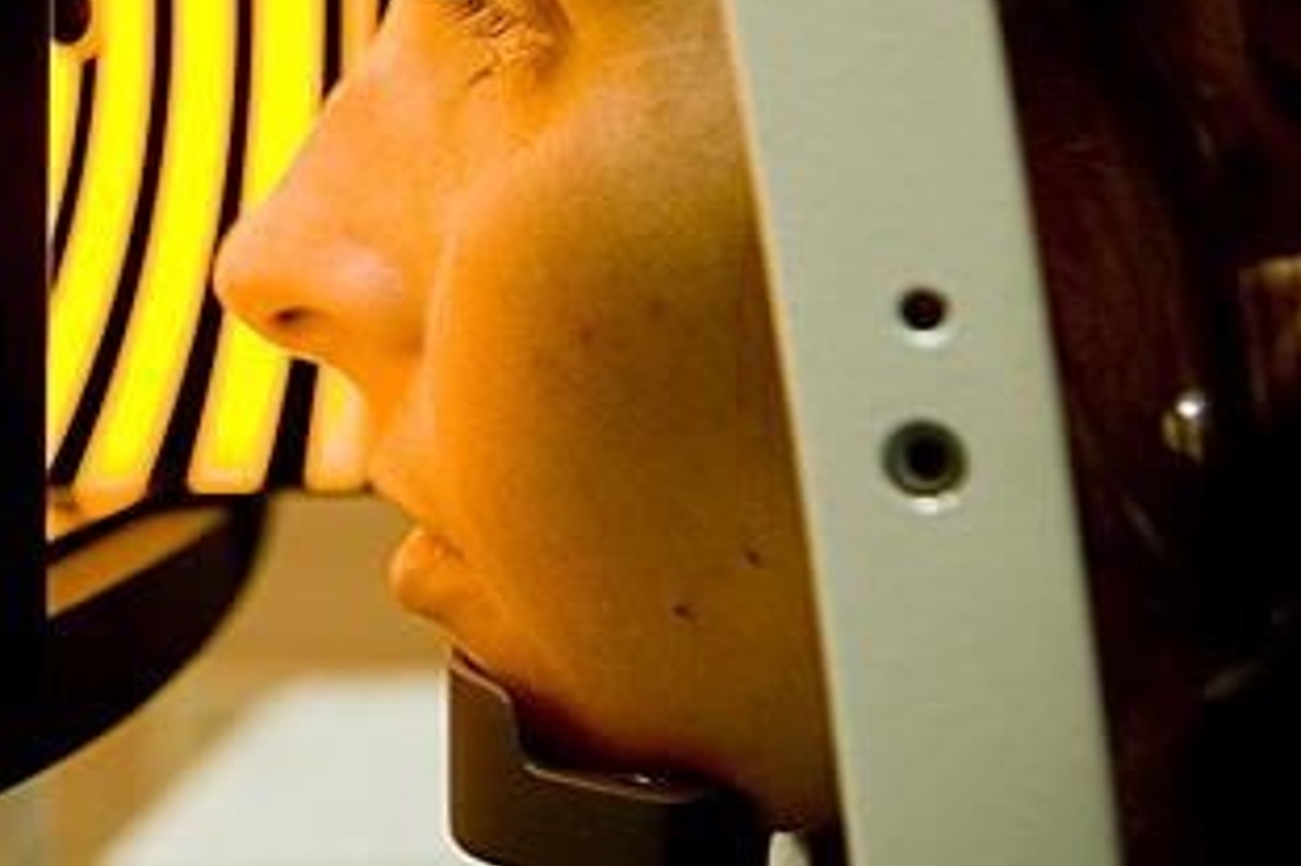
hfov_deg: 19.5
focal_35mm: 103
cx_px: 134
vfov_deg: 13.1
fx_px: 3720
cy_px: -13
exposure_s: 1/60
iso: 1250
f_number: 5
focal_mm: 50
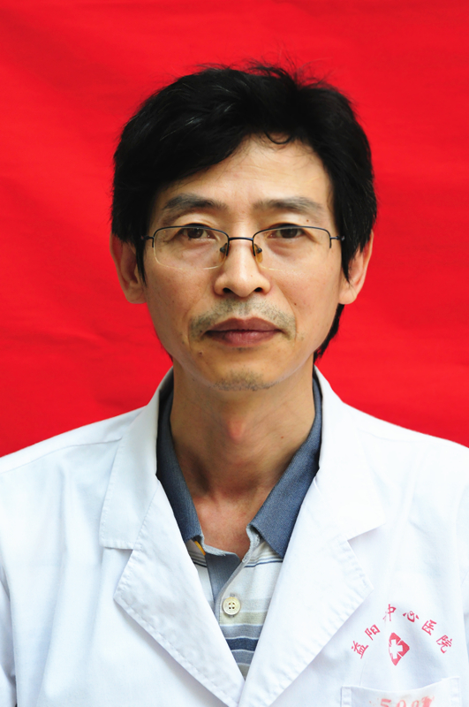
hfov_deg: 13.0
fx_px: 2058
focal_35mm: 105
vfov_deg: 19.5
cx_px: 234
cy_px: 354
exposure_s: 1/1000
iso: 800
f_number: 4.5
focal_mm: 70
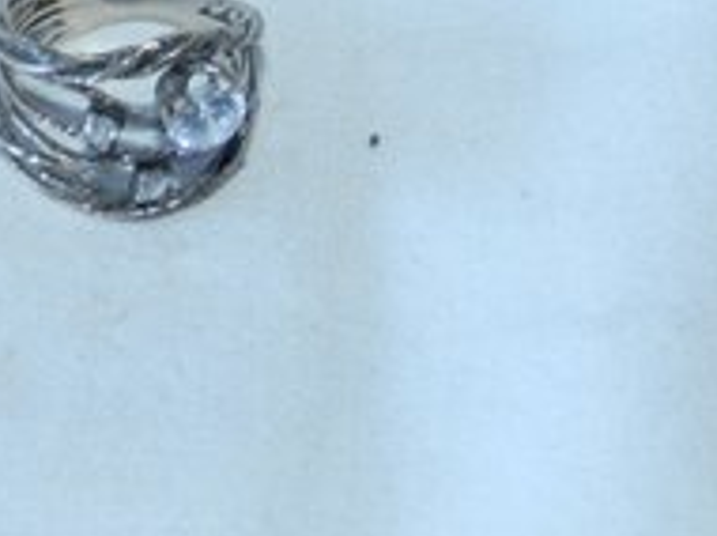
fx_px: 2544
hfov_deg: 15.9
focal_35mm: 123
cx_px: 142
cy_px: 176
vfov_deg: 12.0
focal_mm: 12.1
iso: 200
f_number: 4.7
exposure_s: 1/30
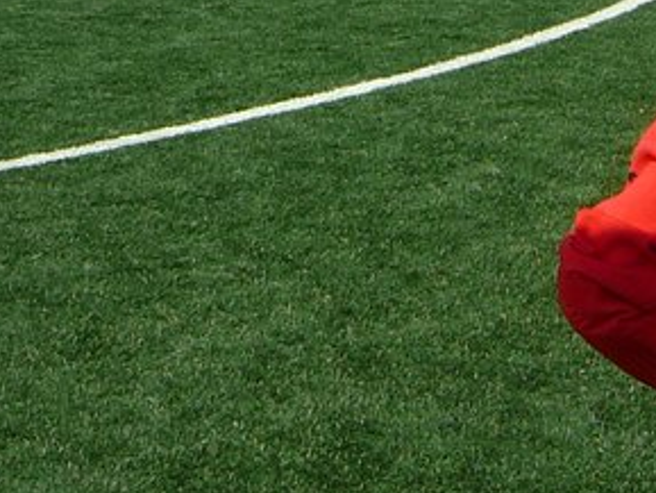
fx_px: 2294
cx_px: 683
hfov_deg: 15.9
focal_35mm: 121
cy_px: 173
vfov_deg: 12.2
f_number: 5
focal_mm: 5.2
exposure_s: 1/640
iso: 80
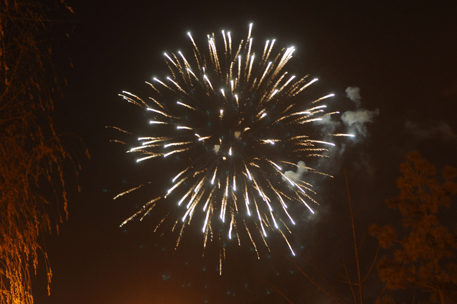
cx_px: 228
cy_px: 152
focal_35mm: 98
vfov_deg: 14.0
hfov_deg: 20.9
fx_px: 1236
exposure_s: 1/20
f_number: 2.8
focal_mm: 65
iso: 640
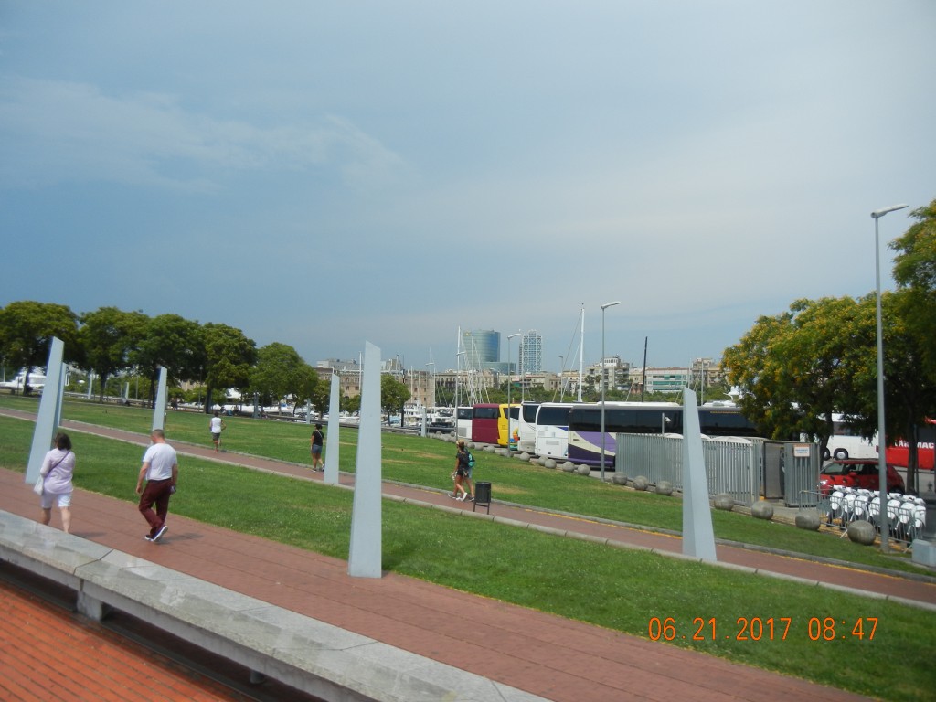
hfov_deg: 60.0
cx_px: 468
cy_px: 351
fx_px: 811
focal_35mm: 30
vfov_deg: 46.8
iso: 160
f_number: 7
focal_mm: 5.4
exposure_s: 1/504
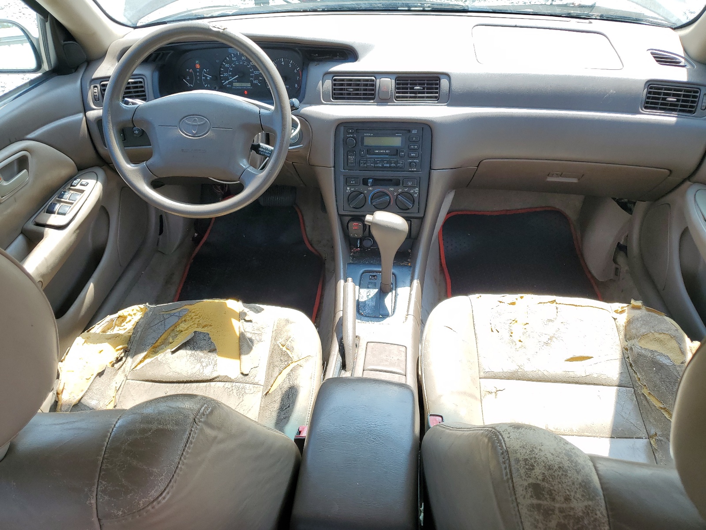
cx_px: 353
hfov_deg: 67.3
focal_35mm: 26
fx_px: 530
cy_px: 265
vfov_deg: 53.1
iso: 50
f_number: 1.5
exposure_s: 1/417
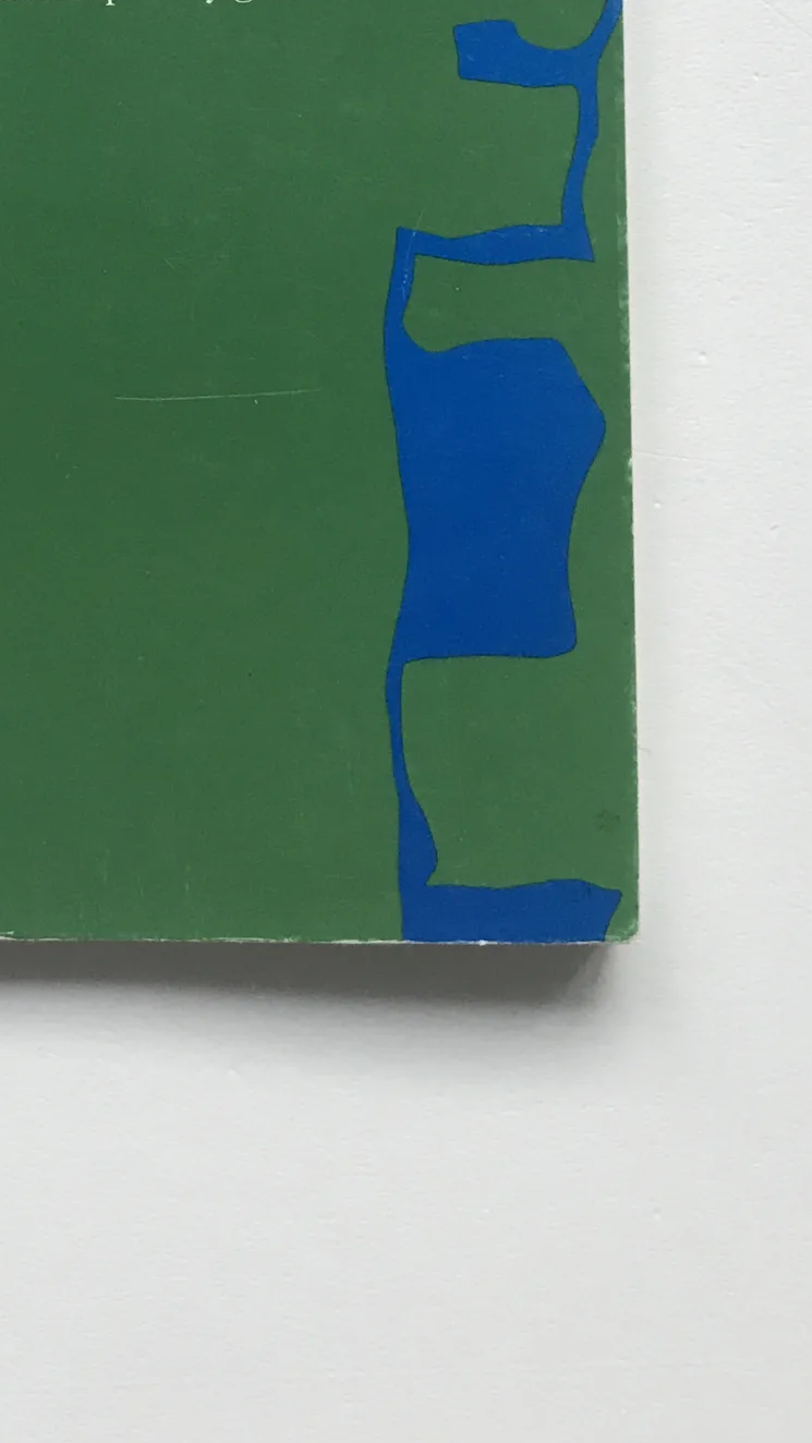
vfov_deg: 33.4
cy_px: 119
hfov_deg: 19.8
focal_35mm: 59
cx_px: 0
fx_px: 2258
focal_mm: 3.99
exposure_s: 1/33
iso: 40
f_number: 1.8
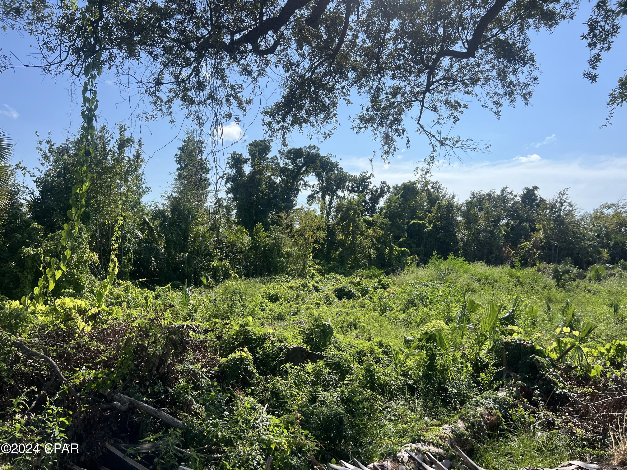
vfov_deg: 53.1
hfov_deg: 67.3
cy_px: 235
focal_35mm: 26
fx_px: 471
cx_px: 314
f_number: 1.5
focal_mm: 5.7
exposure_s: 1/5882
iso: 50
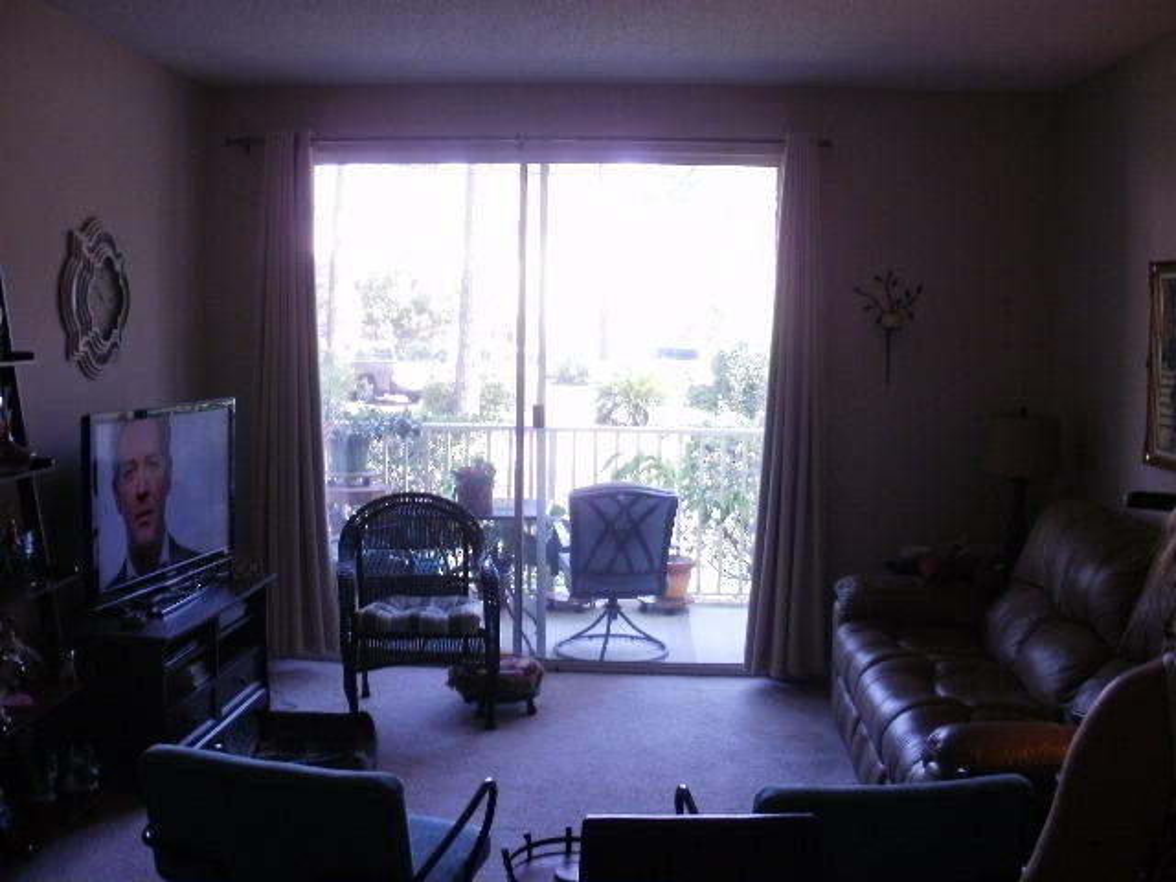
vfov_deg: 39.7
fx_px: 1223
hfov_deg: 51.4
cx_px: 588
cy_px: 441
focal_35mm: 36
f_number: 3.5
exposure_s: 1/30
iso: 100
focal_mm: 6.3
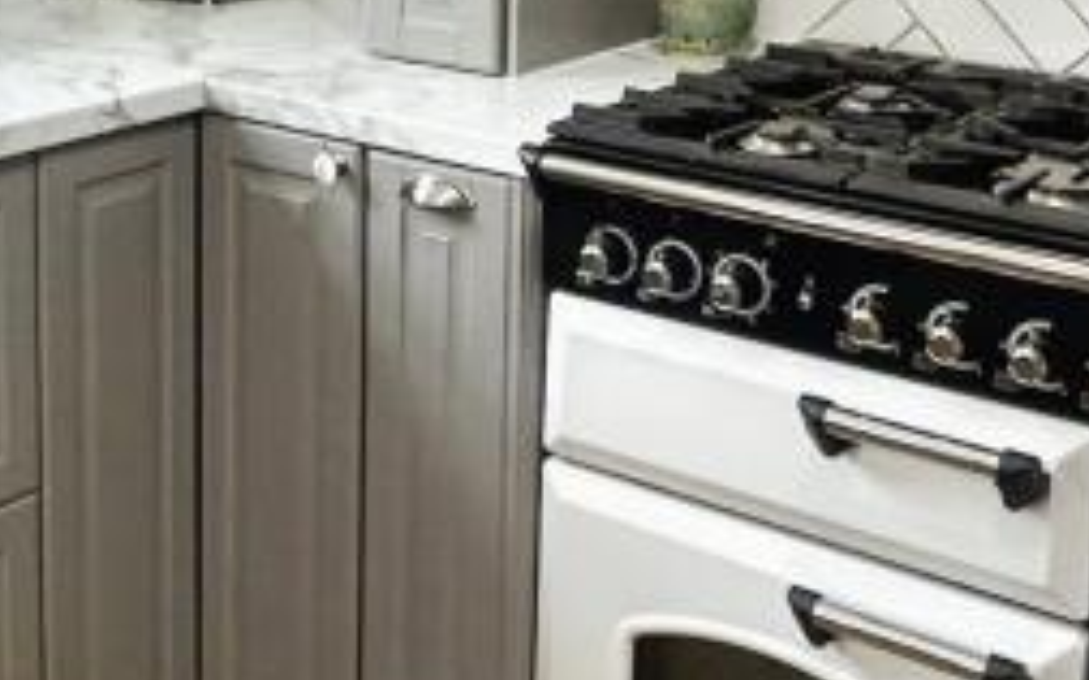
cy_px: 41
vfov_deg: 21.1
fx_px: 1780
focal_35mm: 60
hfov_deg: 33.2
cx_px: 241
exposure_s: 1/100
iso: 250
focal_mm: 2.22
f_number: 2.2
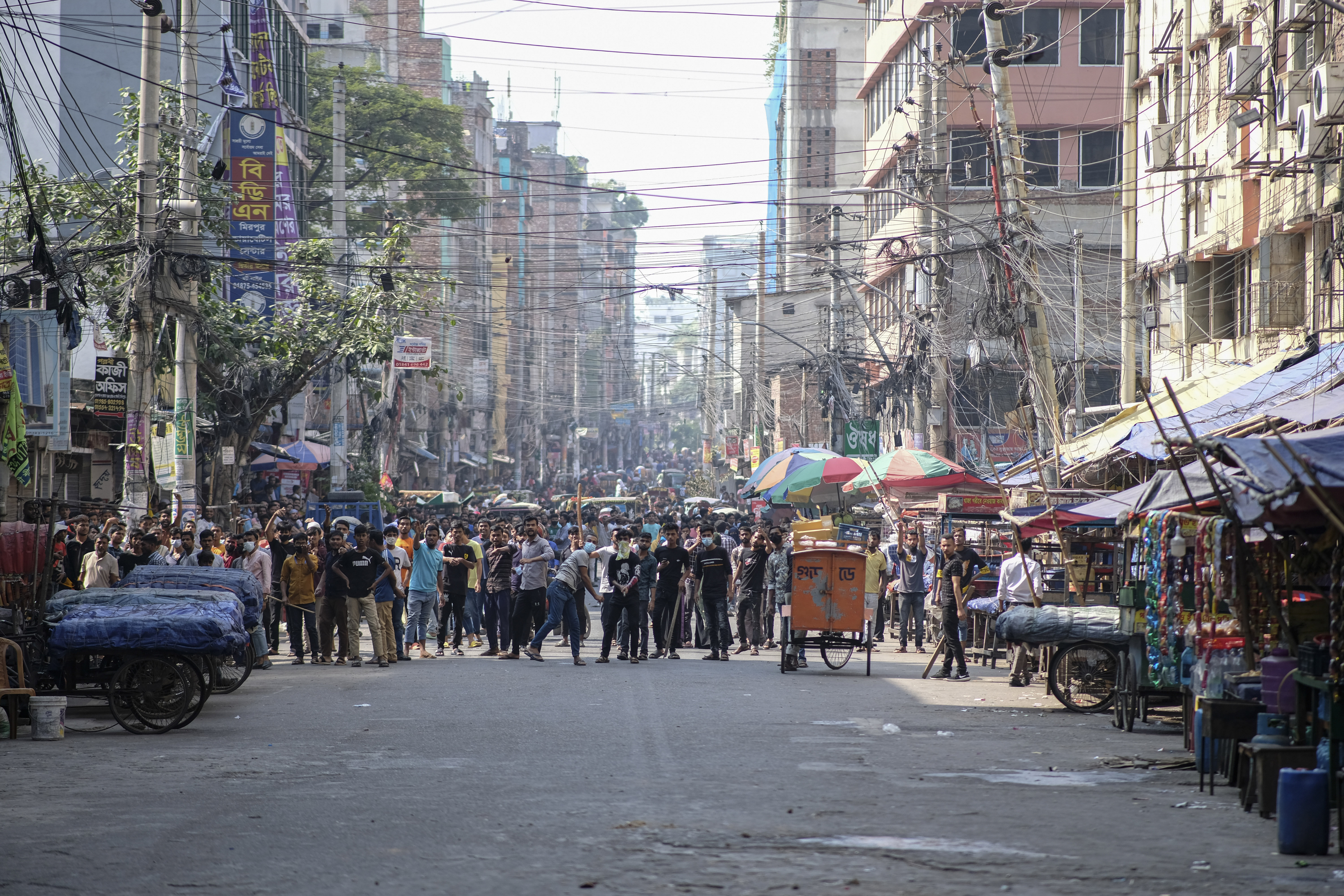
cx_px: 672
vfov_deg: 10.7
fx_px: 4778
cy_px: 448
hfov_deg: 16.0
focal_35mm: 128
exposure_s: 1/1700
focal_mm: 85
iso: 200
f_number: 1.8
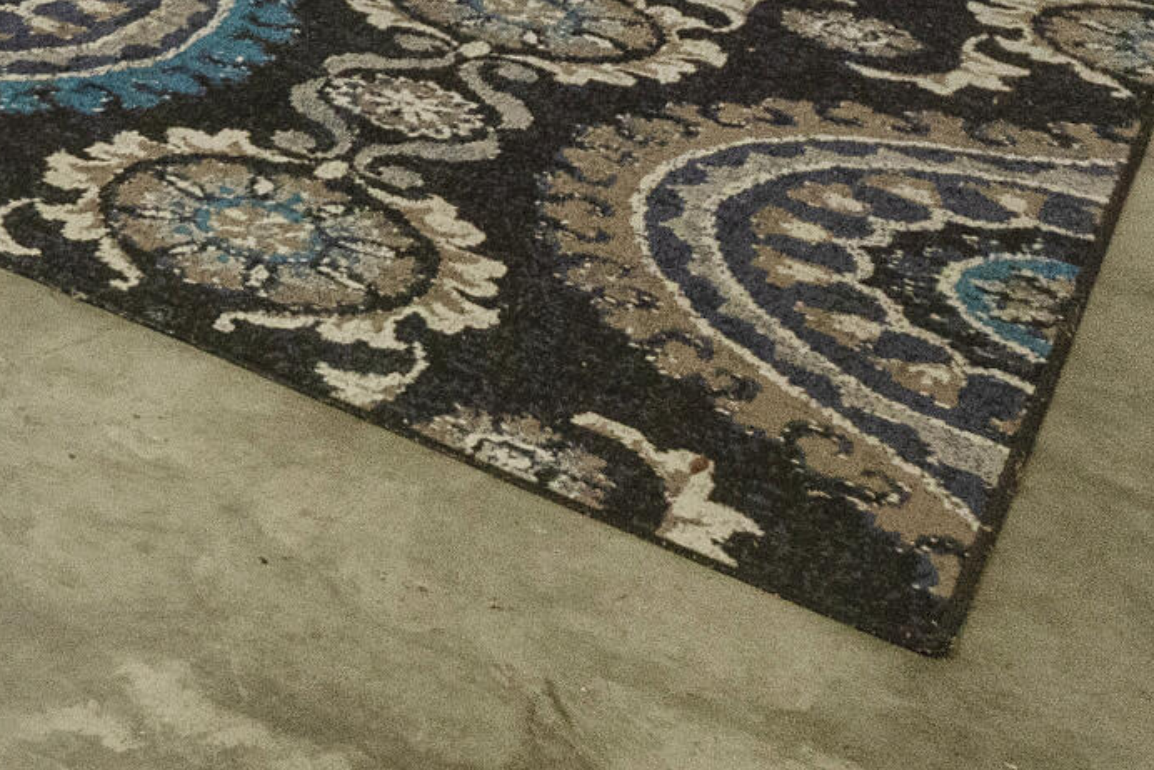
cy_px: -842
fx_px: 2084
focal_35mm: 65
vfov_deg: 15.7
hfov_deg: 24.9
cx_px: -507
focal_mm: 10
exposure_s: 1/20
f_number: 8
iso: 800
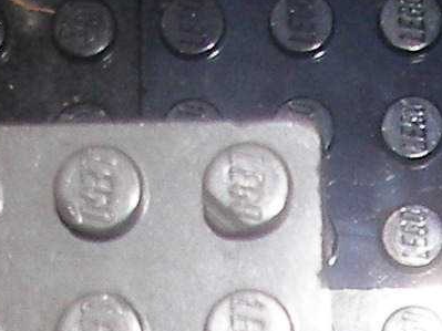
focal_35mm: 234
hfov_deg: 8.3
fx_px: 2987
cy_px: 733
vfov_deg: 6.1
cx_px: 588
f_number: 2.8
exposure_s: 1/30
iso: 100
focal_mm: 6
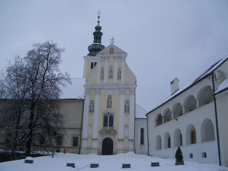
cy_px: 86
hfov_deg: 52.6
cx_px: 114
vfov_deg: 40.7
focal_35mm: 35
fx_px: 231
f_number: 4.3
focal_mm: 5.8
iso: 50
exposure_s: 1/640
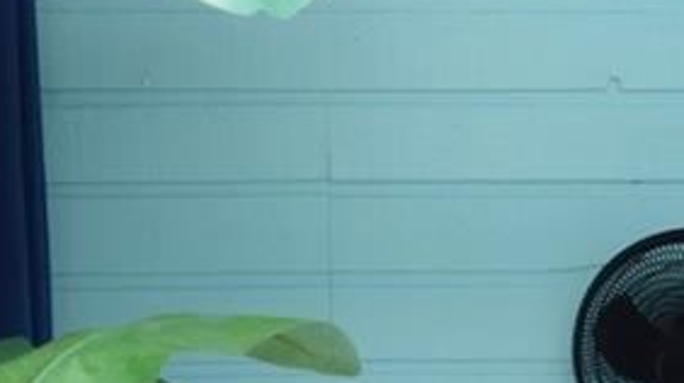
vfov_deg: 11.1
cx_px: 432
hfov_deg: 20.0
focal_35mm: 107
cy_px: 442
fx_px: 1939
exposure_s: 1/125
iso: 400
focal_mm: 12
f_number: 9
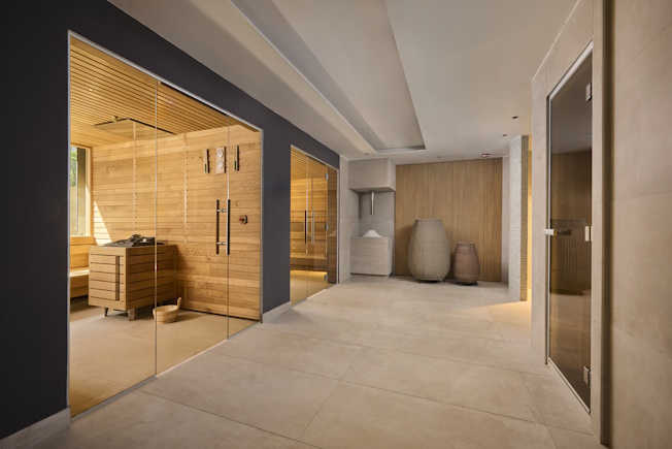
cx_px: 336
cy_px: 224
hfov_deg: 98.5
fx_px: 289
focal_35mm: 16
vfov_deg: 75.5
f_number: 8
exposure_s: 1/1.3
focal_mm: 15.5
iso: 64
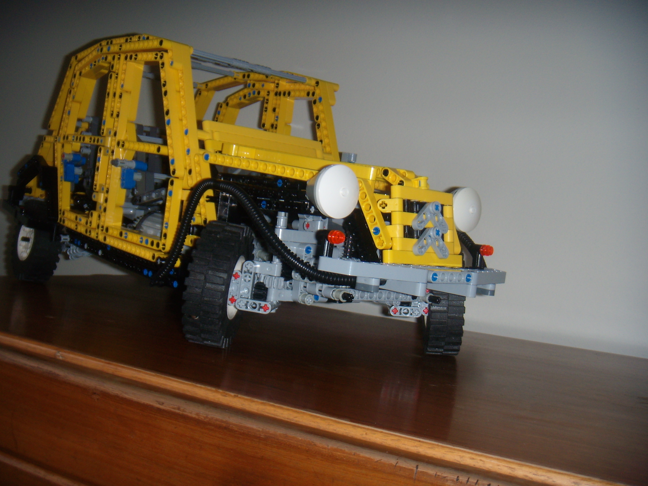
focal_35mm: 38
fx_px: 711
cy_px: 243
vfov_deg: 37.7
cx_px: 324
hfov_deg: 49.0
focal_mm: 6.4
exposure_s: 1/60.2
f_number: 3.5
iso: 64
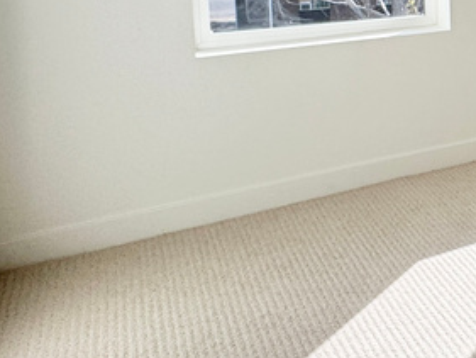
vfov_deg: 26.9
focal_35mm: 51
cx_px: 742
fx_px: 702
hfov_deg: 25.8
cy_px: -3
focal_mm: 2.22
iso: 40
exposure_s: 1/375
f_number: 2.2
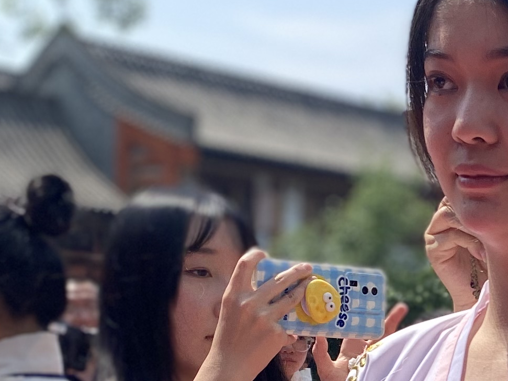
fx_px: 1585
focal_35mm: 108
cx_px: 712
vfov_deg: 13.4
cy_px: 449
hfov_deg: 16.9
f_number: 1.8
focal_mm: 4.25
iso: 32
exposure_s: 1/2688
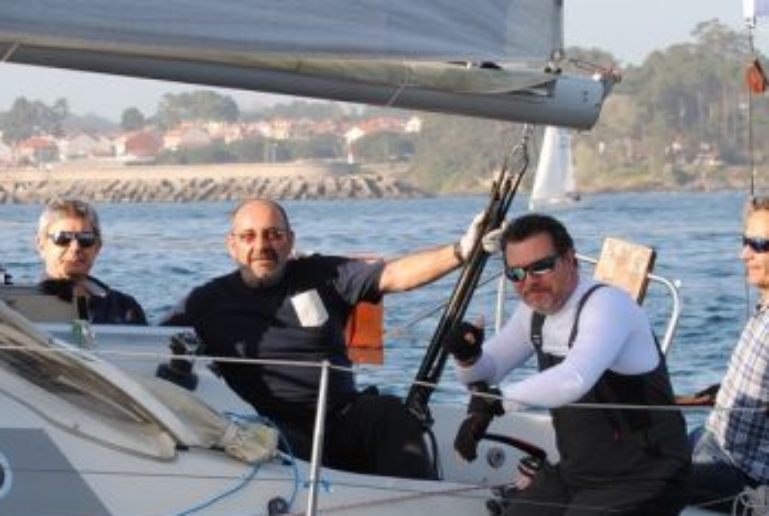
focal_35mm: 189
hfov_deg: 10.8
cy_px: 396
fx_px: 4047
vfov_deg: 7.3
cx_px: 225
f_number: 6.3
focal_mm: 55
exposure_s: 1/160
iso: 100
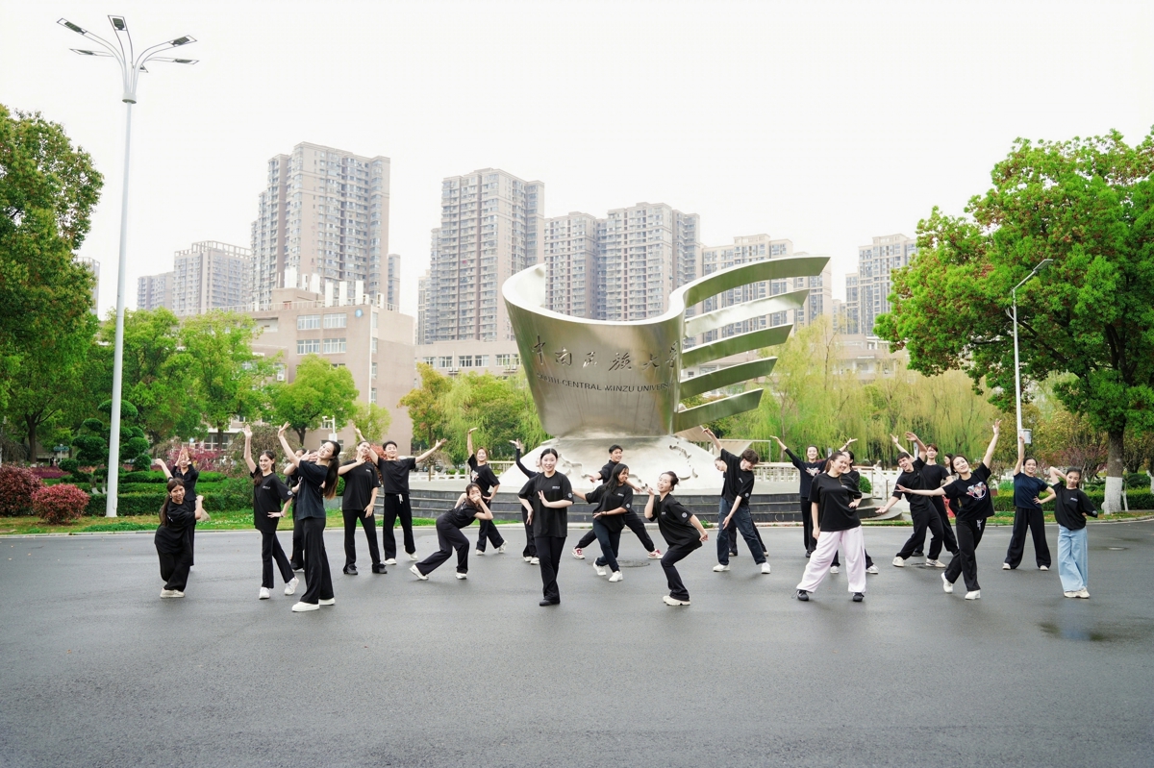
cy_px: 384
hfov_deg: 62.5
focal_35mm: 30
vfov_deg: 44.0
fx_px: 952
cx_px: 577
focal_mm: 29.7
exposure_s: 1/500
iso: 160
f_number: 2.8
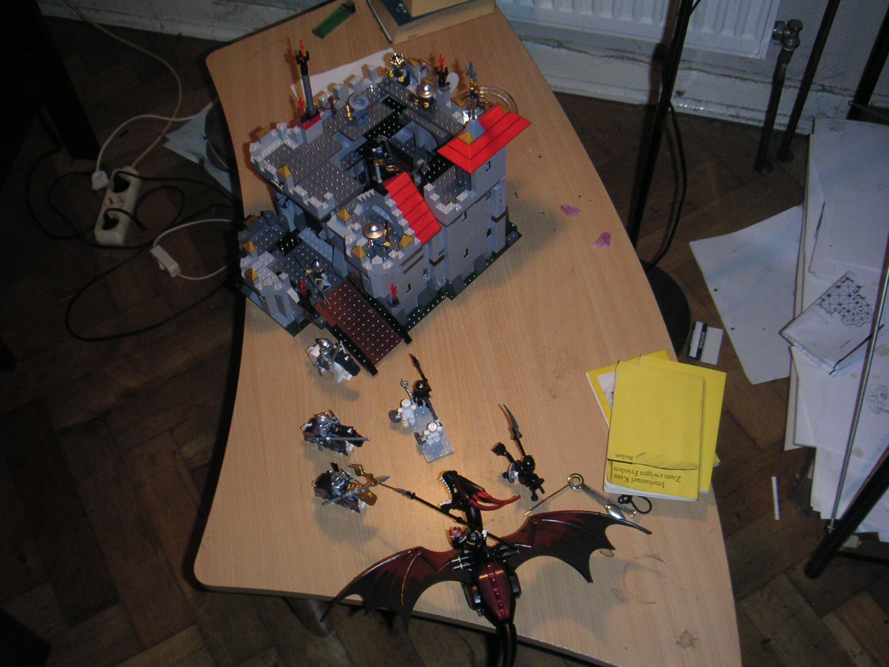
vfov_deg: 37.7
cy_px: 334
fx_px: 976
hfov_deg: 49.0
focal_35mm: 38
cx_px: 444
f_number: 2.8
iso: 160
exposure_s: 1/45
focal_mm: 6
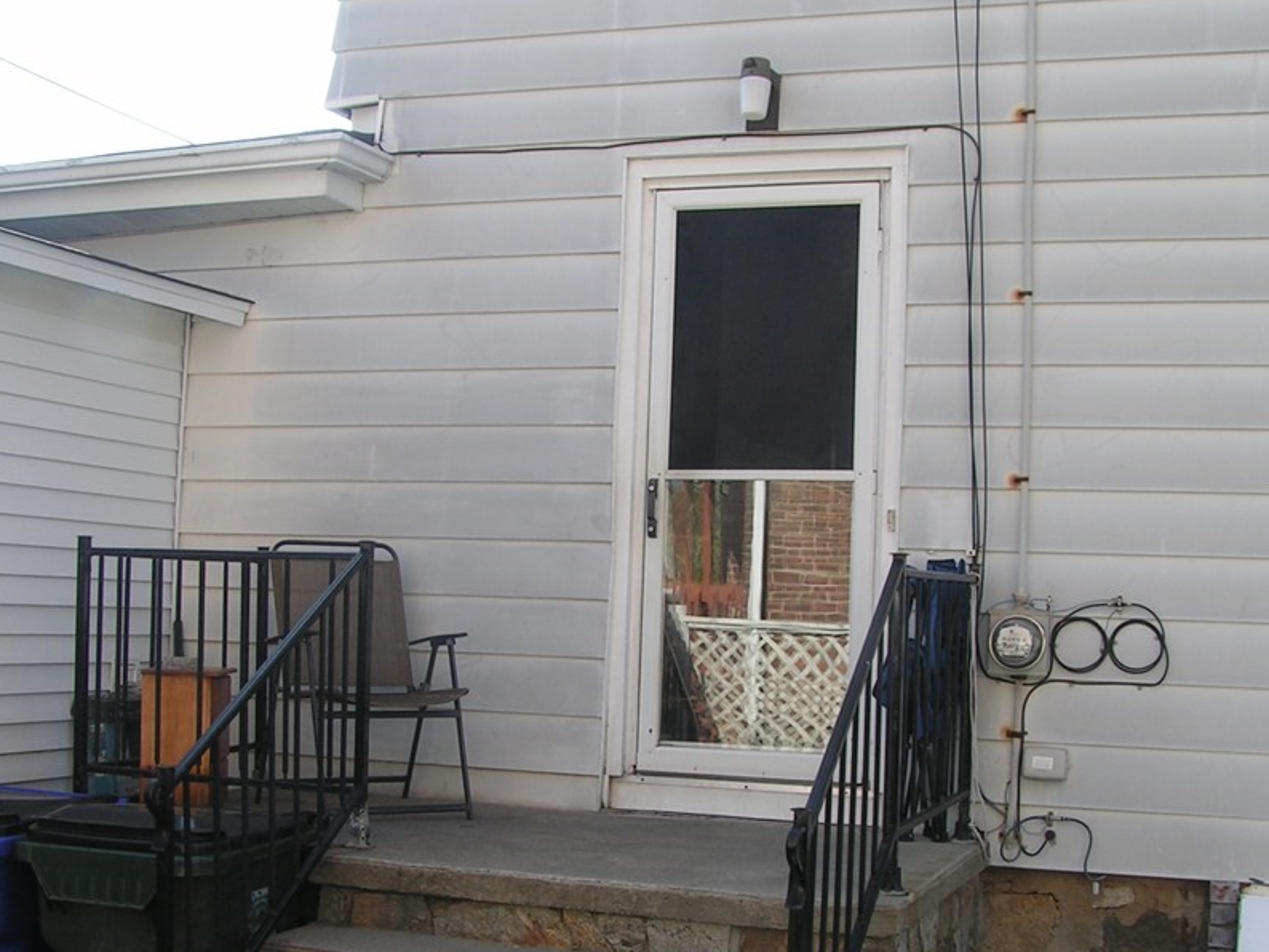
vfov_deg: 29.6
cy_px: 585
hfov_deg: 38.9
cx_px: 609
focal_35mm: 49
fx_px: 1797
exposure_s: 1/100
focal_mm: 5.8
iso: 50
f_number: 5.6
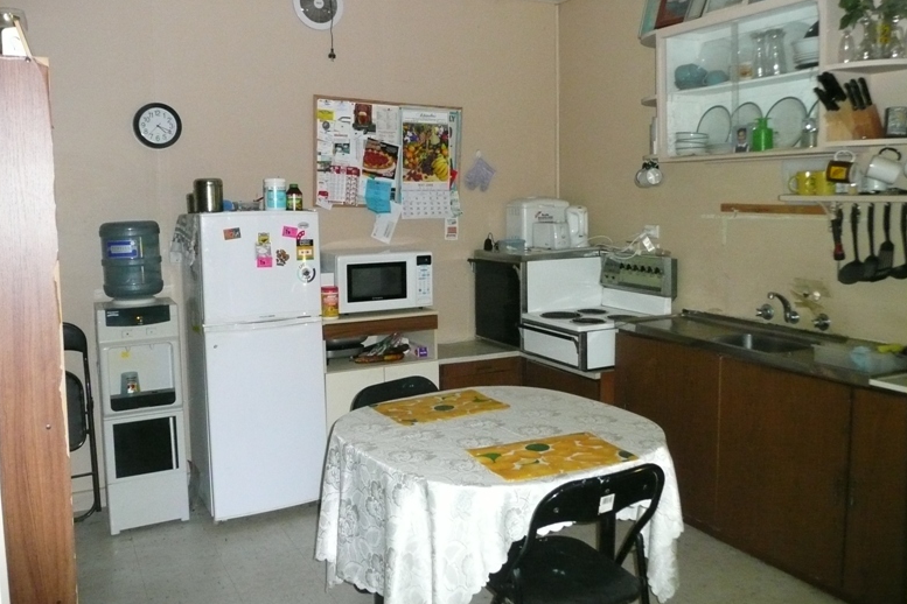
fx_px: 756
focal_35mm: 30
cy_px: 257
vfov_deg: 43.5
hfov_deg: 61.9
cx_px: 466
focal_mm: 4.6
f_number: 3.3
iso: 500
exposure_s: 1/30
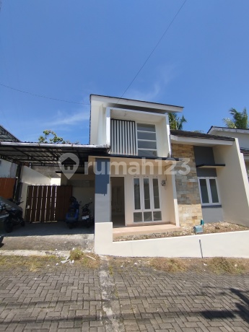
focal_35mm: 15
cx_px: 124
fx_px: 144
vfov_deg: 98.2
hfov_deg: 81.7
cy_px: 166
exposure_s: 1/1582
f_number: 2.2
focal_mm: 1.65
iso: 50
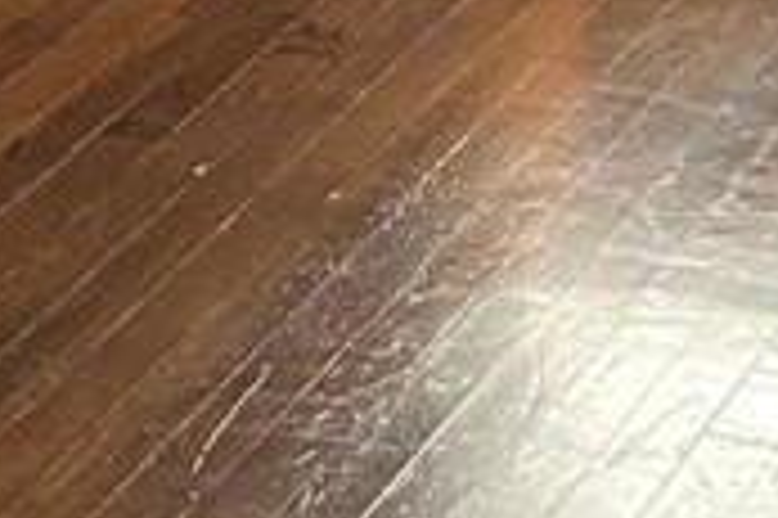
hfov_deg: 8.5
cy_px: -198
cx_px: 36
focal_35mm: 240
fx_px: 5182
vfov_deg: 5.7
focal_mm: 4.25
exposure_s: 1/60
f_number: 1.8
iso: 80
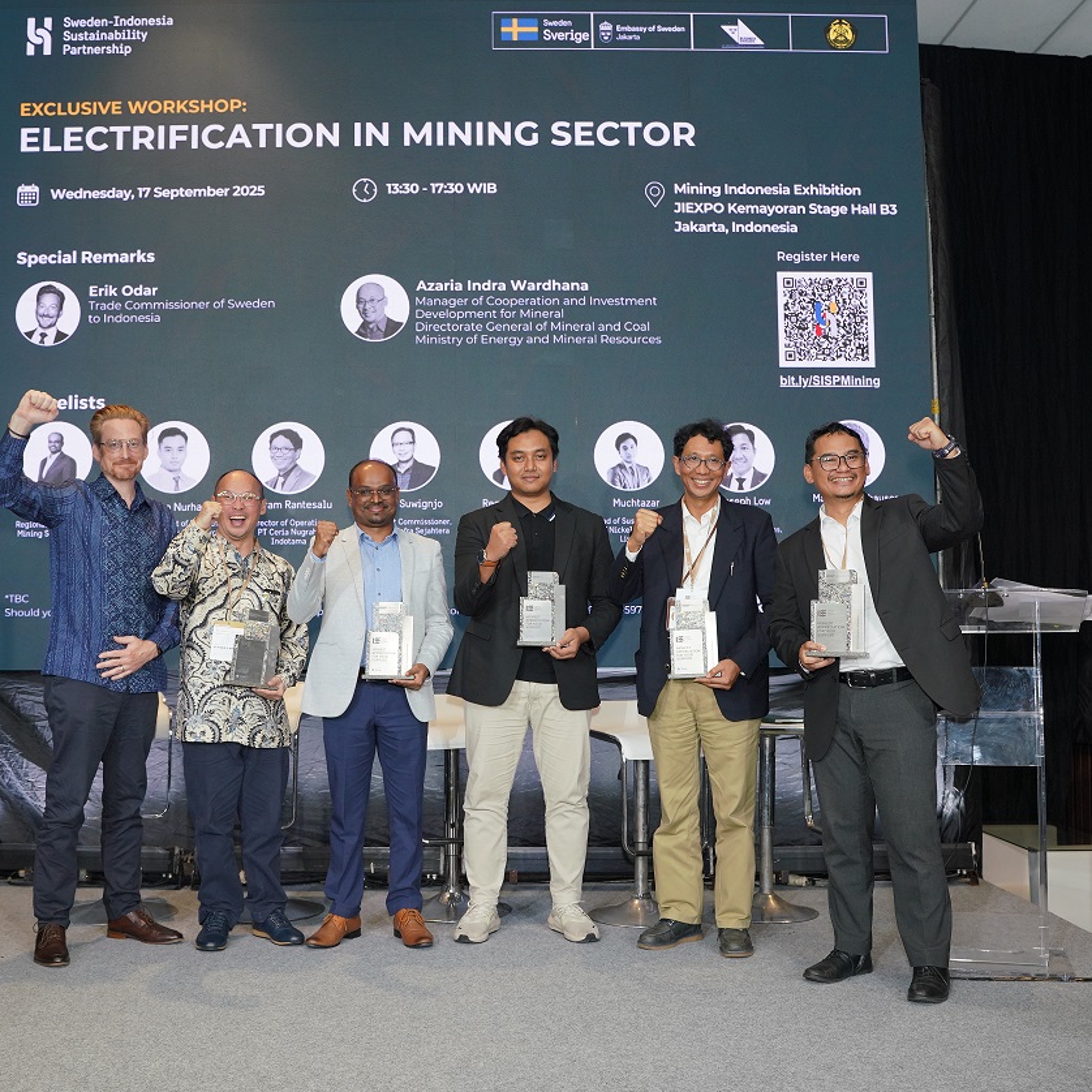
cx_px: 467
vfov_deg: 43.9
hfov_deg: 43.7
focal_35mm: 38
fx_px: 1356
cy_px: 534
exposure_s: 1/200
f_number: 4
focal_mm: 29
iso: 1000
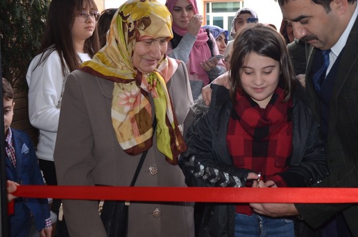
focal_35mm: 49
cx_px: 219
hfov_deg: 40.5
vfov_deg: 27.5
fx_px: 483
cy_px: 93
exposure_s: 1/160
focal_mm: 25
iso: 200
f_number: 4
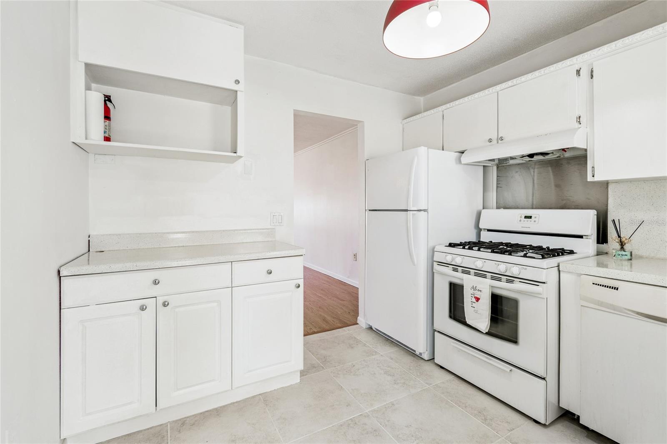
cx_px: 334
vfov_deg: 77.3
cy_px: 222
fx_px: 278
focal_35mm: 15
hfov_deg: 100.4
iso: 100
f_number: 7.1
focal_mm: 10
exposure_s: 1/30
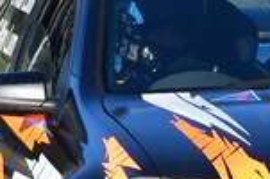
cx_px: 288
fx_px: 29832
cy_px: 77
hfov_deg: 0.5
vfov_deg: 0.3
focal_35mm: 3986
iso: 800
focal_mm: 500
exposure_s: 1/640
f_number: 11
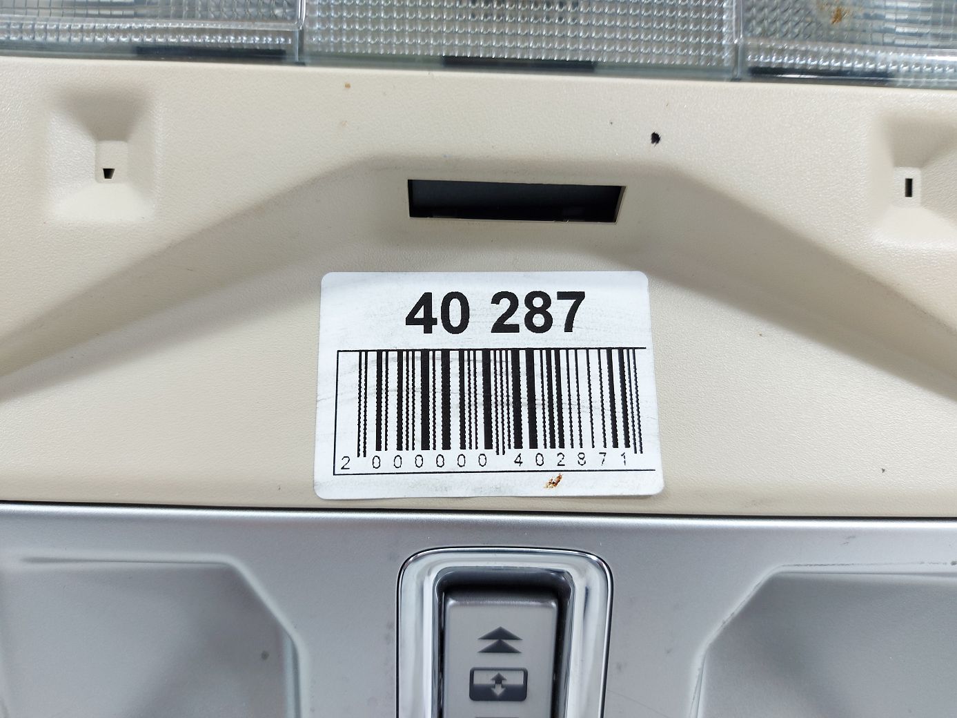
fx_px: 663
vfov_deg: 56.8
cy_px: 359
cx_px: 478
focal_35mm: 24
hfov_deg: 71.6
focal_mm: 5.23
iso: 50
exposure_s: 1/50
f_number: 1.8
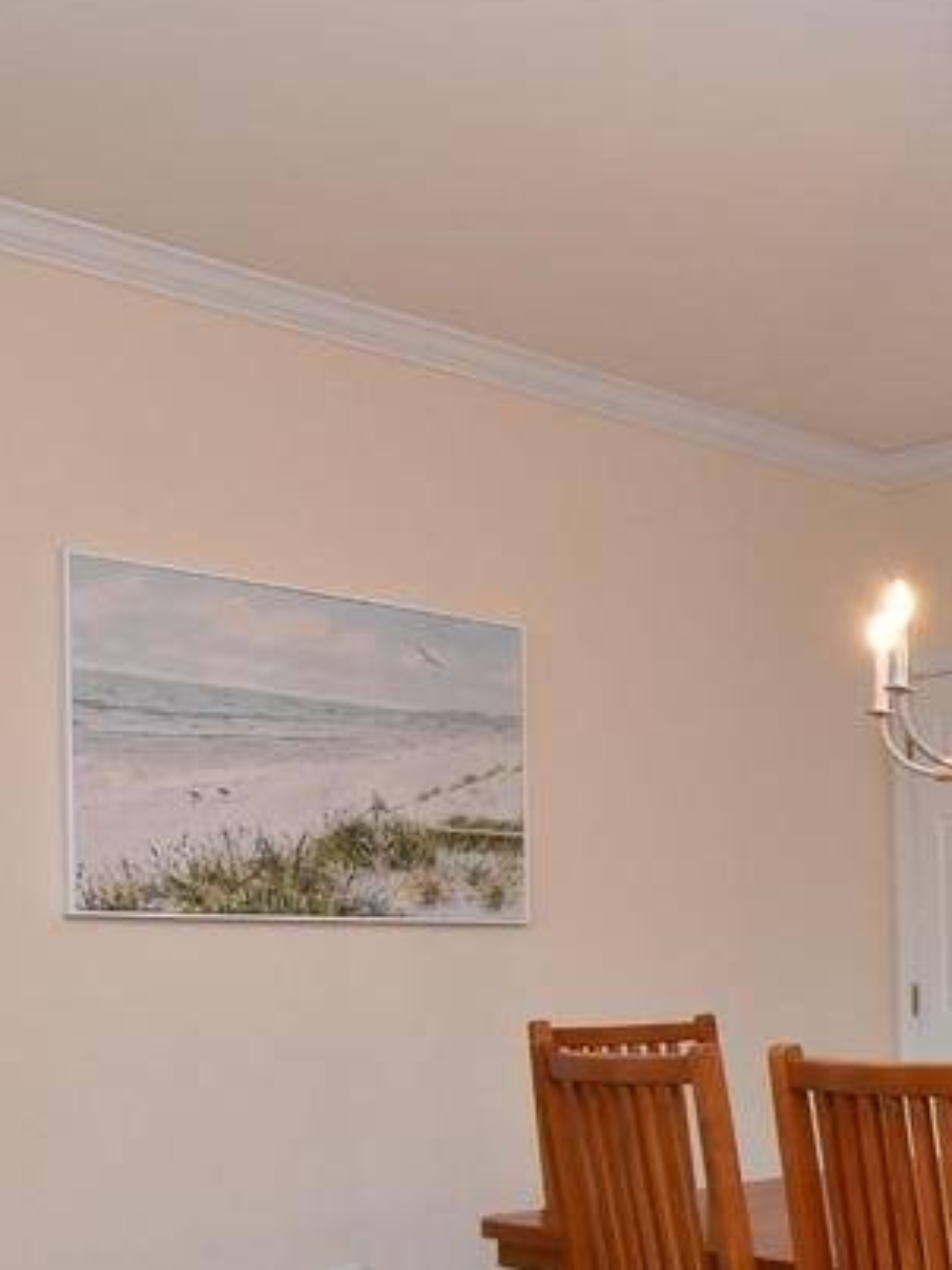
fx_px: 1614
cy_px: 1005
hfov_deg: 26.6
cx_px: 1308
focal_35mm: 44
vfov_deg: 41.2
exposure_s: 1/60
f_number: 7.1
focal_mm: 12
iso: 800
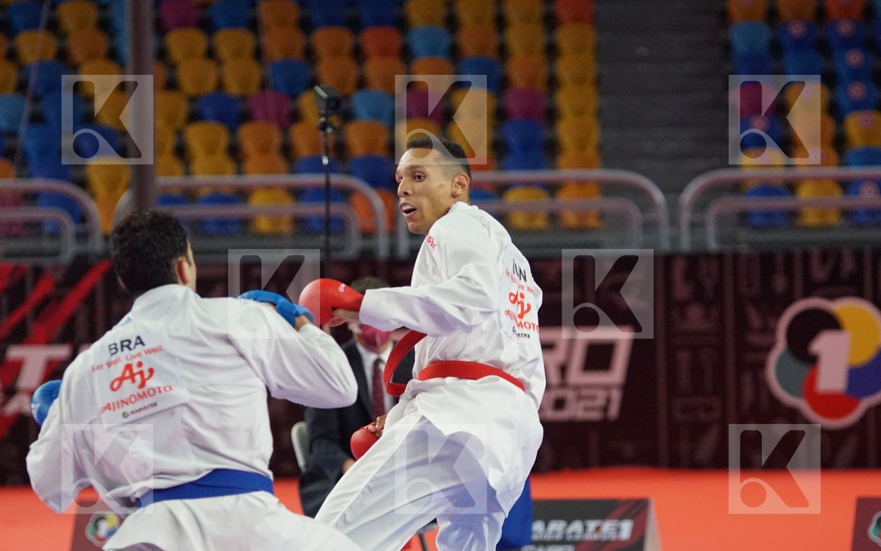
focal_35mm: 208
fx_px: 4983
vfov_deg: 6.3
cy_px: 294
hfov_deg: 10.1
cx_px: 441
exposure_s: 1/2000
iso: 3200
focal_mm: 135
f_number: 2.8
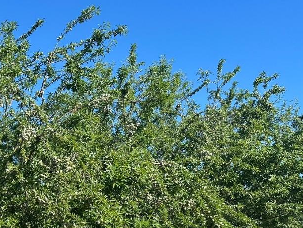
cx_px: -58
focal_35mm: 59
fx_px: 517
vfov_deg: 23.9
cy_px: 220
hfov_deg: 28.6
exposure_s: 1/2299
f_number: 1.78
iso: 80
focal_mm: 6.86
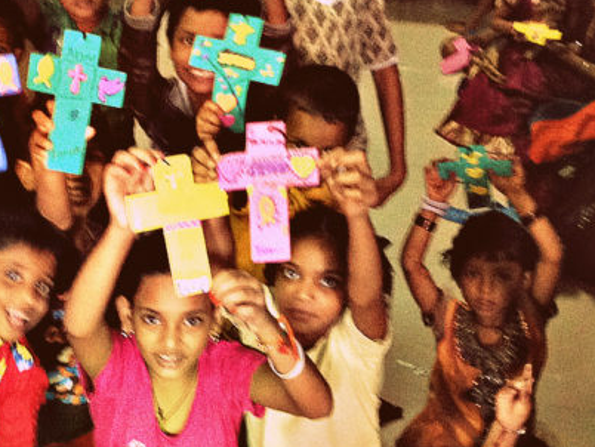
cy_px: 252
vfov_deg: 17.6
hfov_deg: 23.2
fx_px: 1445
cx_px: 194
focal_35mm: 84
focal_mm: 4.12
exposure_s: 1/15
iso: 400
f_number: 2.4
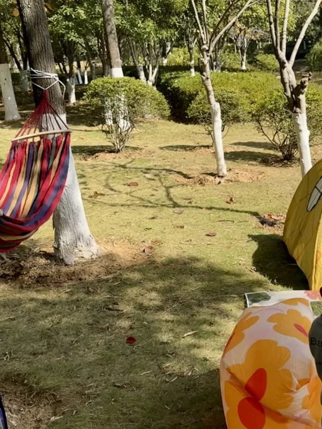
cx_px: 296
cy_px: 153
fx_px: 620
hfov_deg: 27.9
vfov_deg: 37.9
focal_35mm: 50
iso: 80
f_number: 1.78
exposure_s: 1/3597
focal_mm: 6.86
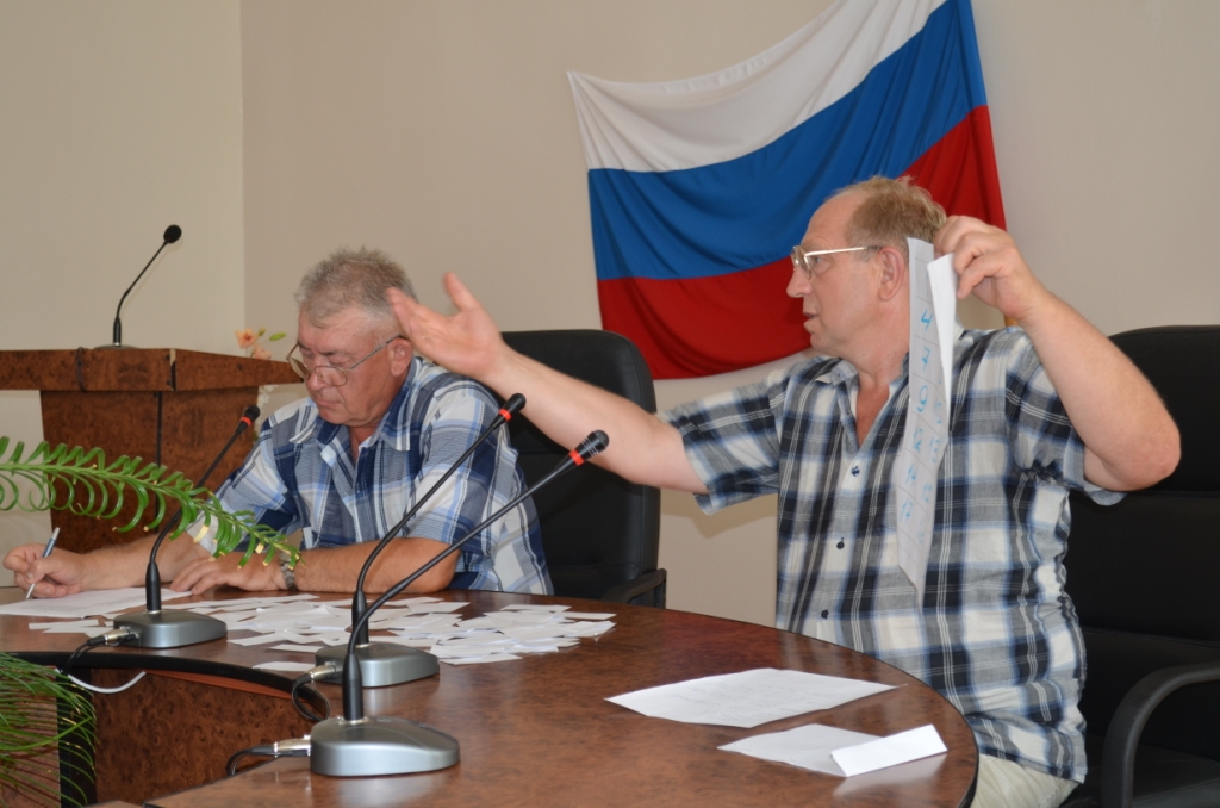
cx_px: 610
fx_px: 2029
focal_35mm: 60
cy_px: 404
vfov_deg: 22.5
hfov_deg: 33.5
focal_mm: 40
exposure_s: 1/60
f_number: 5.3
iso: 250
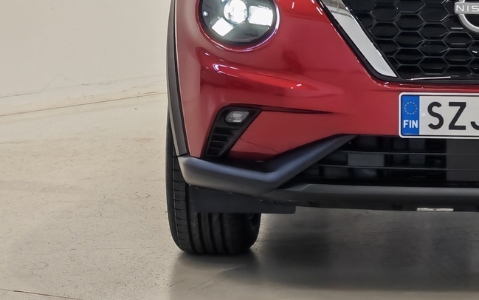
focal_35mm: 181
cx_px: 497
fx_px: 2363
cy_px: 40
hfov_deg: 11.4
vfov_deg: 7.2
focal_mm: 5.4
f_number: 1.6
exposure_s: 1/97
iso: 64
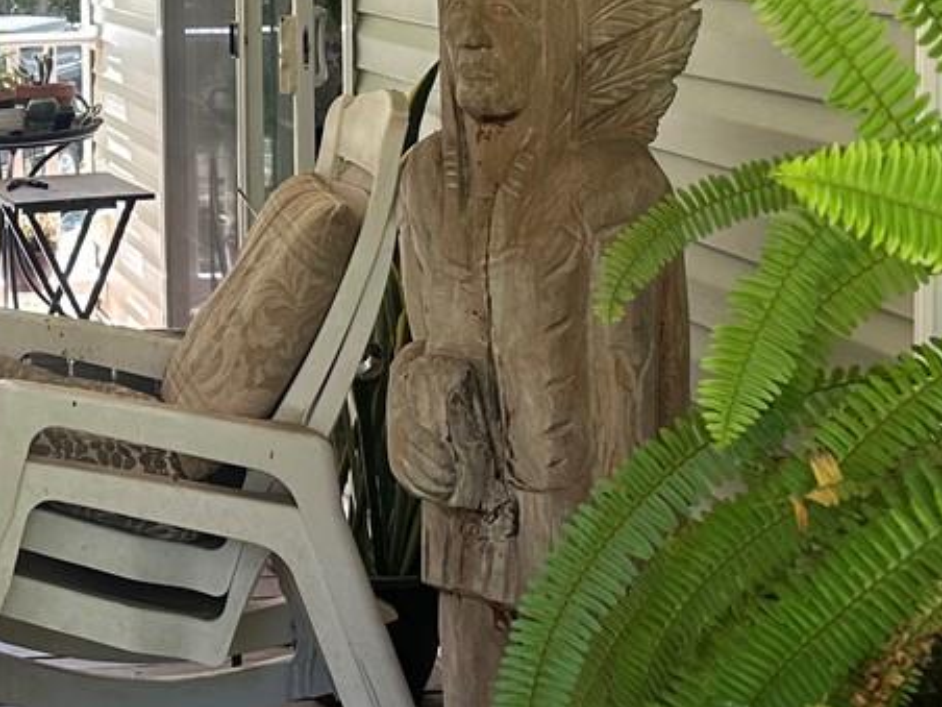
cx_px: -185
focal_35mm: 85
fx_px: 2313
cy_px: 42
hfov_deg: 21.4
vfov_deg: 17.1
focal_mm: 6.86
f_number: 1.78
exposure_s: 1/188
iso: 64
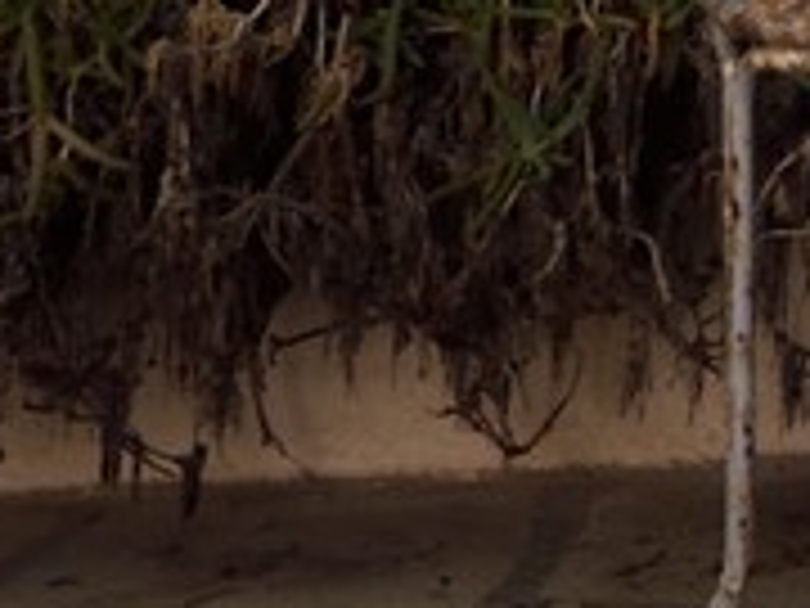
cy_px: -1139
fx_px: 6996
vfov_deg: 4.8
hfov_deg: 5.9
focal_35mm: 299
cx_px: 2884
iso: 200
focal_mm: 35
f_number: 9
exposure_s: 1/320
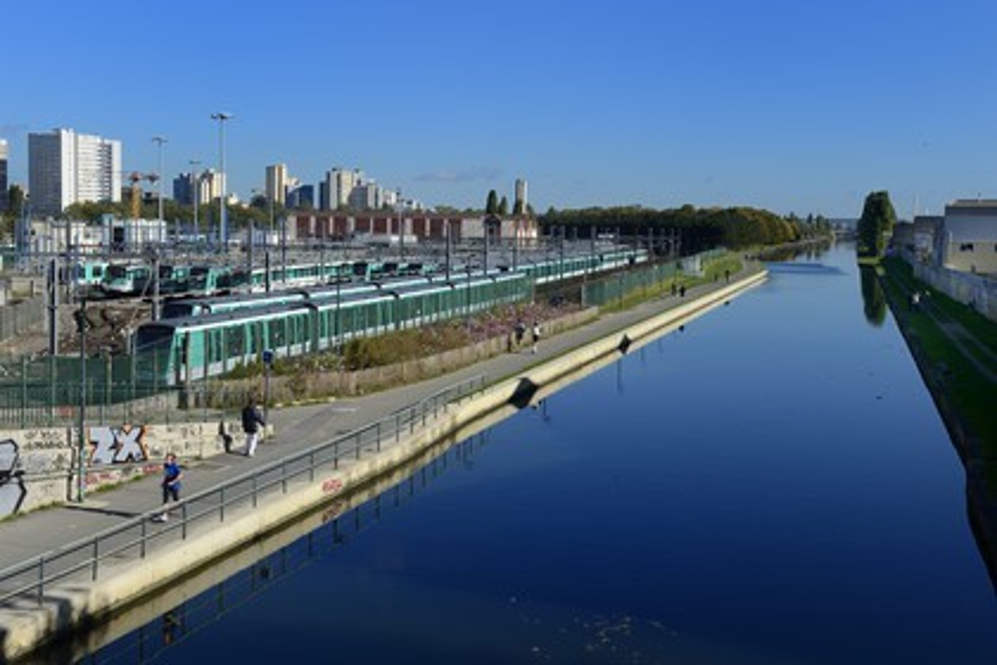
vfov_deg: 28.1
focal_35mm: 48
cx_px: 498
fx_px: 1329
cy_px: 332
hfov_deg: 41.1
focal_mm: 48
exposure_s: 1/320
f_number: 10
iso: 200
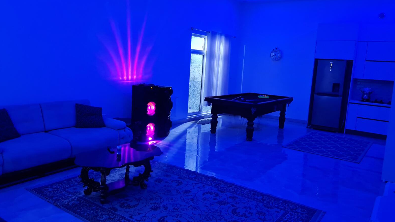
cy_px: 105
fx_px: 304
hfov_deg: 66.1
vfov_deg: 40.2
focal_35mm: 29
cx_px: 196
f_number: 1.8
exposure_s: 1/25
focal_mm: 5.4
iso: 1000
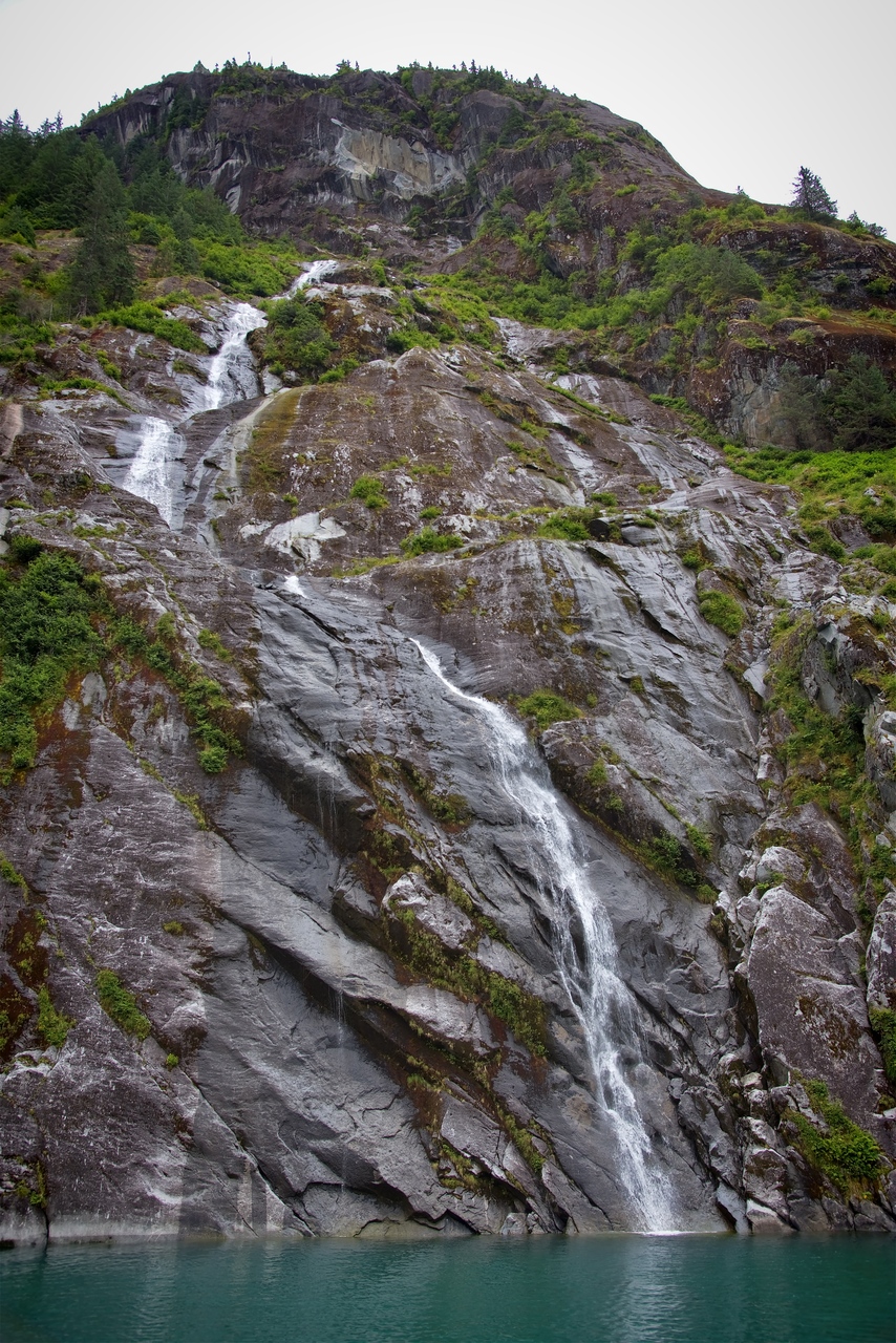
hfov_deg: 43.6
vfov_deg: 61.9
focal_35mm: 30
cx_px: 448
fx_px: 1119
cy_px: 672
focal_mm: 30
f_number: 5
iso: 100
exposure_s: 1/125
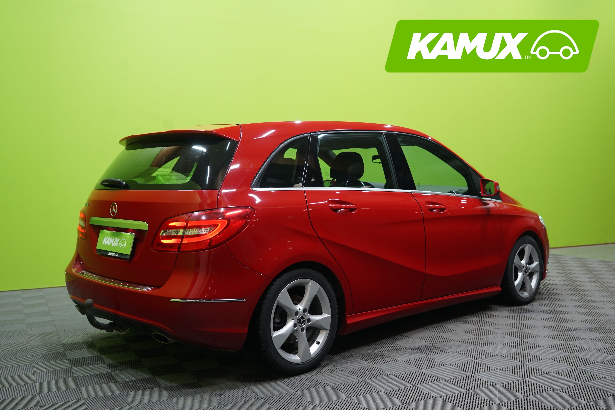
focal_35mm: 34
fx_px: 581
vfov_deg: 38.9
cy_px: 205
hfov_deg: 55.8
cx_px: 308
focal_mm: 34
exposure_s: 1/25
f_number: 5
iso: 800
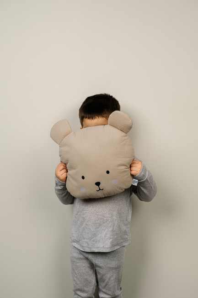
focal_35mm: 54
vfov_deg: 36.9
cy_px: 149
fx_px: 446
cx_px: 99
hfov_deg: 25.0
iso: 50
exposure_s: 1/200
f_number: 9
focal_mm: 54
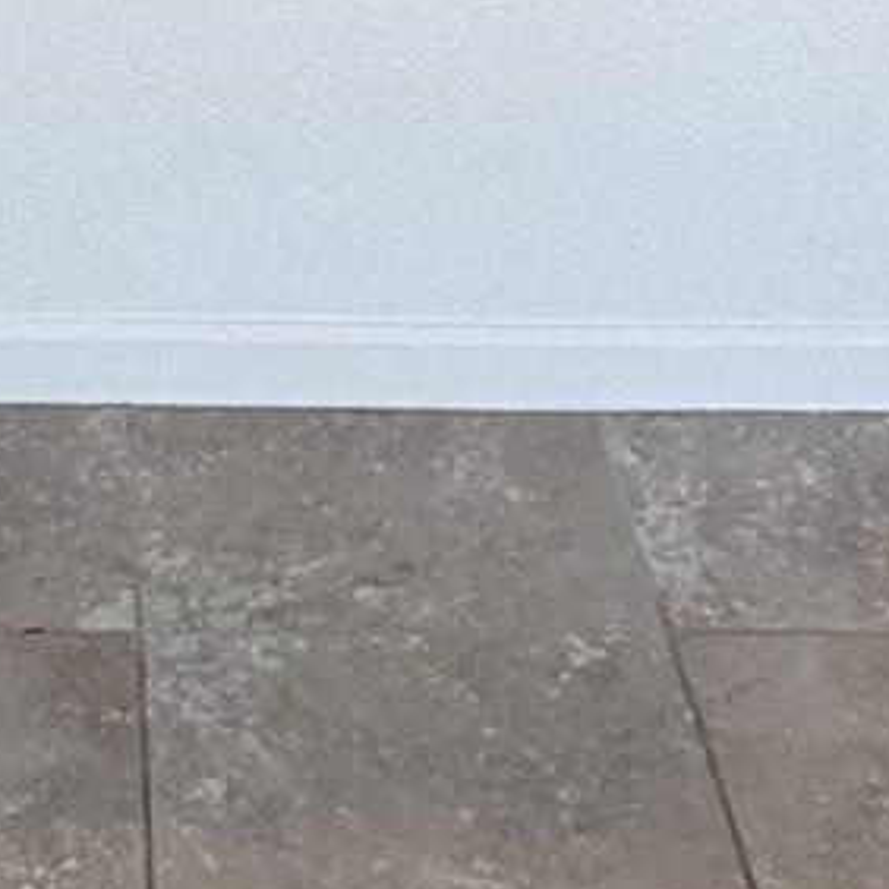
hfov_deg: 16.9
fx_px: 2935
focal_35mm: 101
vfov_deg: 15.2
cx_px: 50
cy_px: -634
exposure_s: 1/120
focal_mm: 2.22
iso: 160
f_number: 2.2
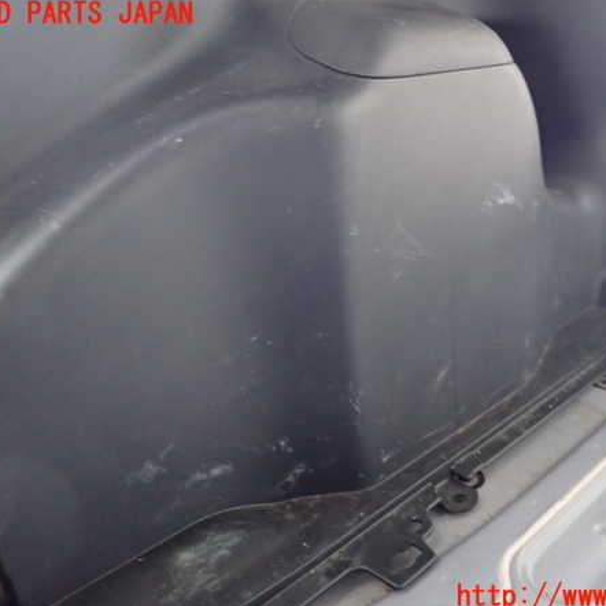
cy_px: 306
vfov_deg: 54.0
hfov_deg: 53.8
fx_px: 594
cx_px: 355
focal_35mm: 30
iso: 1000
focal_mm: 4.5
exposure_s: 1/40
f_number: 2
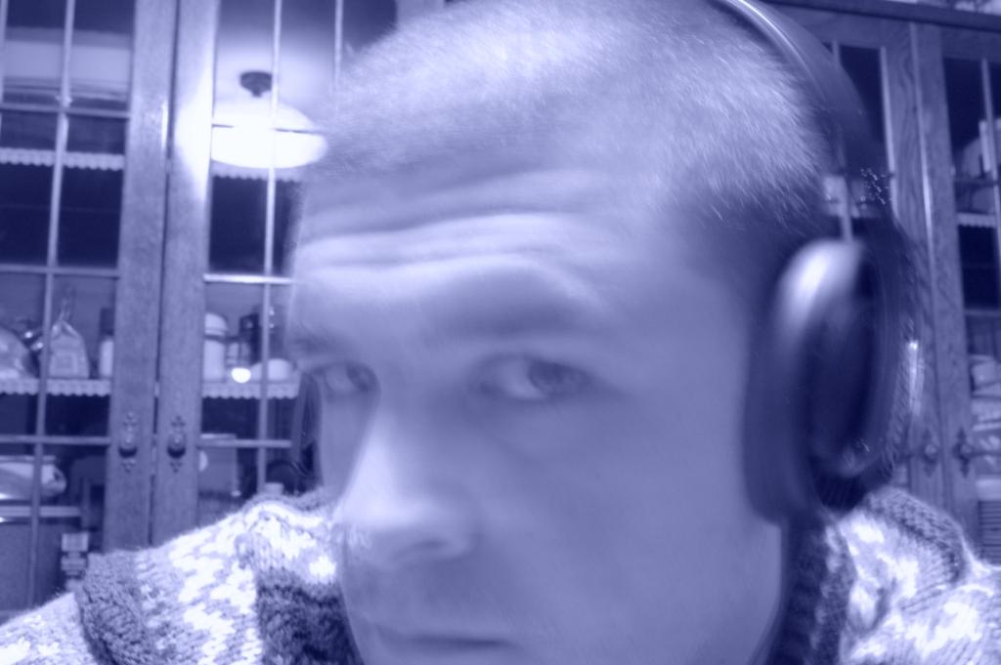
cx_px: 500
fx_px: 1167
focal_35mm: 42
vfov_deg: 31.8
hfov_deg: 46.4
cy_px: 332
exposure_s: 5
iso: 800
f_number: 16
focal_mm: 28
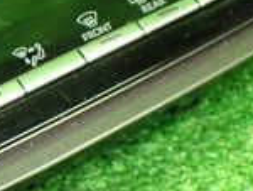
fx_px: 878
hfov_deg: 15.7
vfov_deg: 12.4
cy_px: 113
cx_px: -57
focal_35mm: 120
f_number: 2.3
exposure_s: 1/60
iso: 800
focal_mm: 5.4
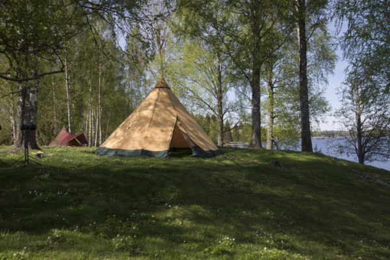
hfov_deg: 53.1
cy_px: 130
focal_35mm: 36
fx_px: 390
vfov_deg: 36.9
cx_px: 195
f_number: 13
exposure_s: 1/160
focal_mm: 36
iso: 200
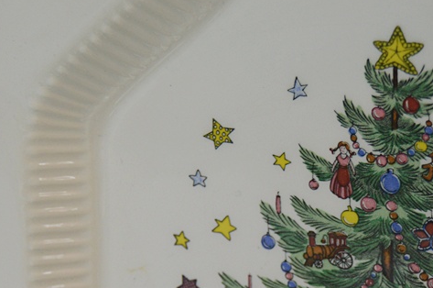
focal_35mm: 111
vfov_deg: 12.2
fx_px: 1334
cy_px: 278
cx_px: 328
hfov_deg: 18.3
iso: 640
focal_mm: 35
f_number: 4.5
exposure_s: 1/60
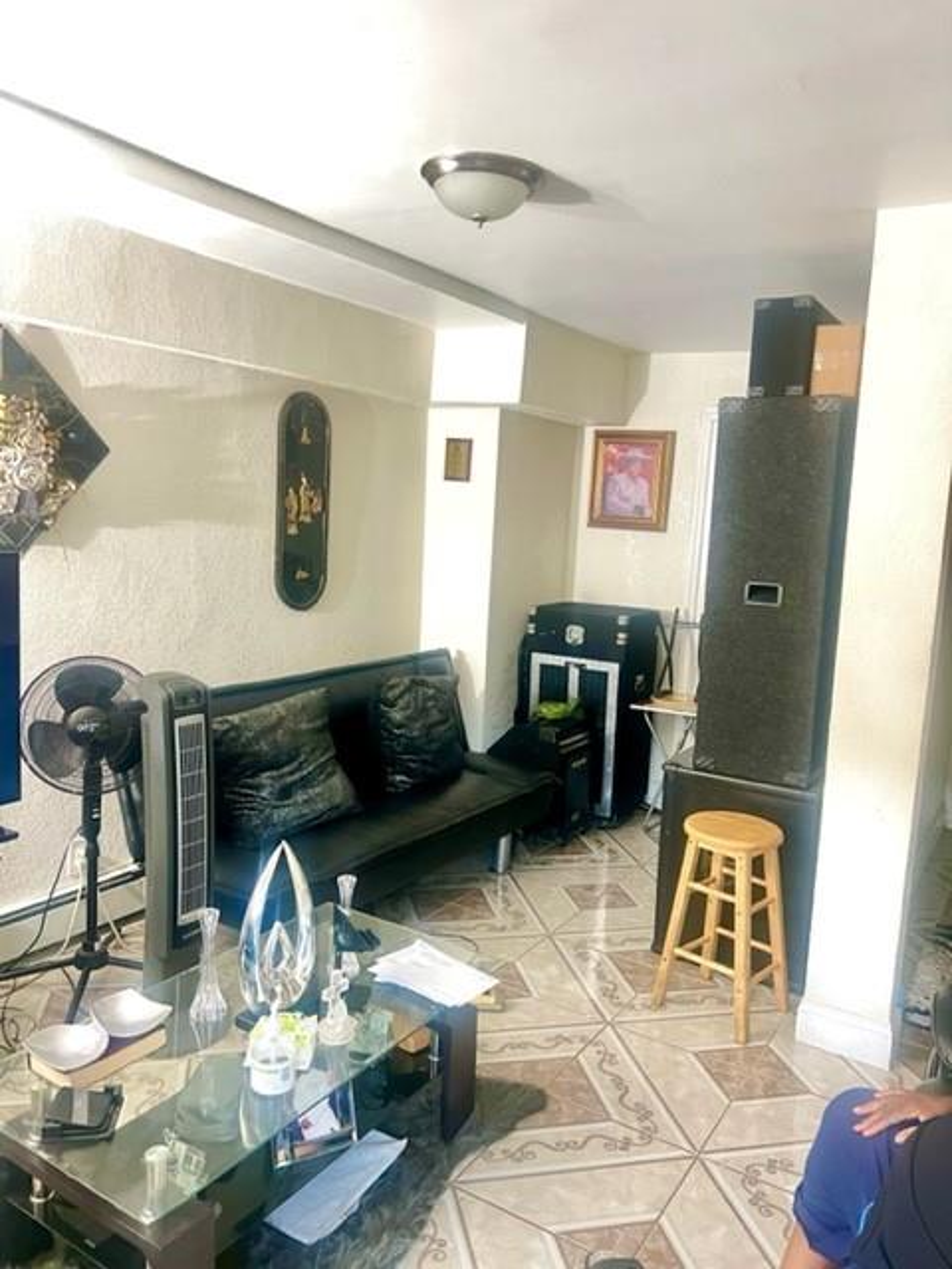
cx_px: 476
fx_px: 953
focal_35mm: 26
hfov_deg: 53.1
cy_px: 634
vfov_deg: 67.3
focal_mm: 5.7
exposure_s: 1/24
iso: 1000
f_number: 1.5
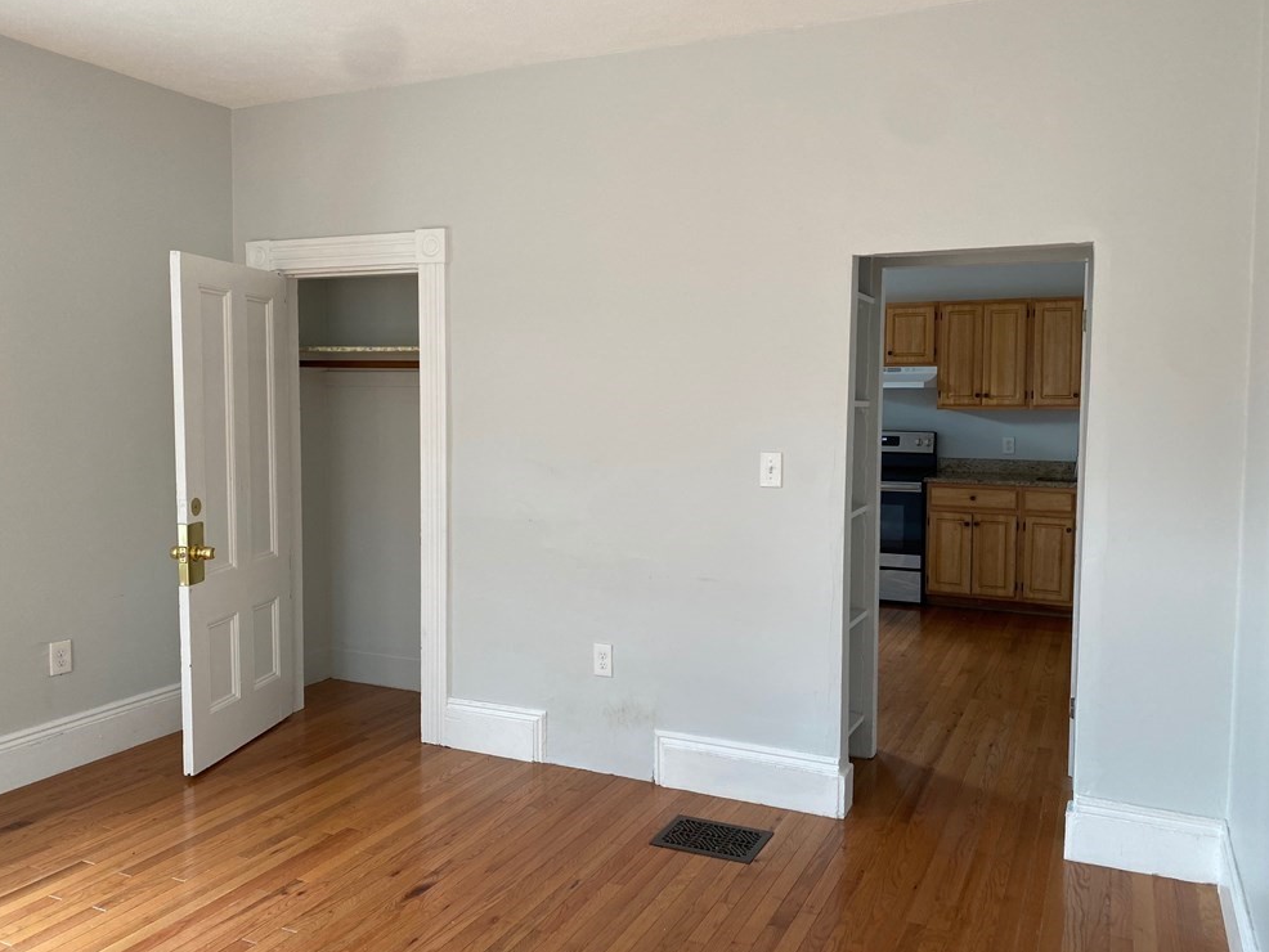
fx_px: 990
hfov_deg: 65.3
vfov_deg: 51.4
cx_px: 649
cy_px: 467
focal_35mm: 27
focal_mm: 4.25
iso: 100
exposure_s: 1/121
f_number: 1.8
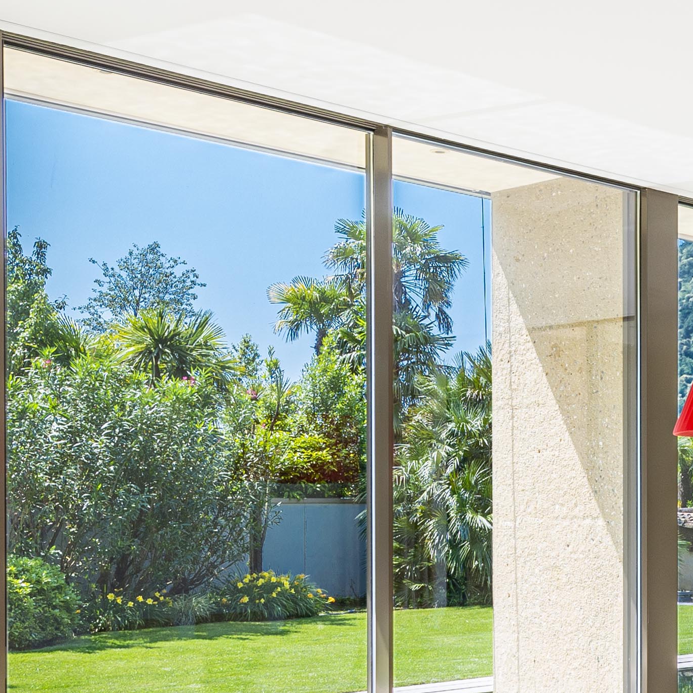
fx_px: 1450
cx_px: 728
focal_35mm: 64
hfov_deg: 25.3
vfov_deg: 26.5
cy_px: 519
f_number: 9
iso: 100
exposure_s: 1/20
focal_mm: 14
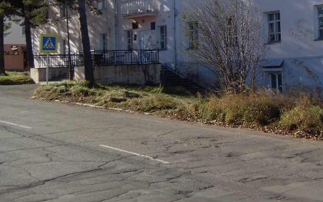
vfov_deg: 20.3
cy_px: 26
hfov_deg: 31.6
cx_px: 258
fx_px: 555
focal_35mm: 63
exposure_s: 1/180
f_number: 7
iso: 80
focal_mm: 6.3
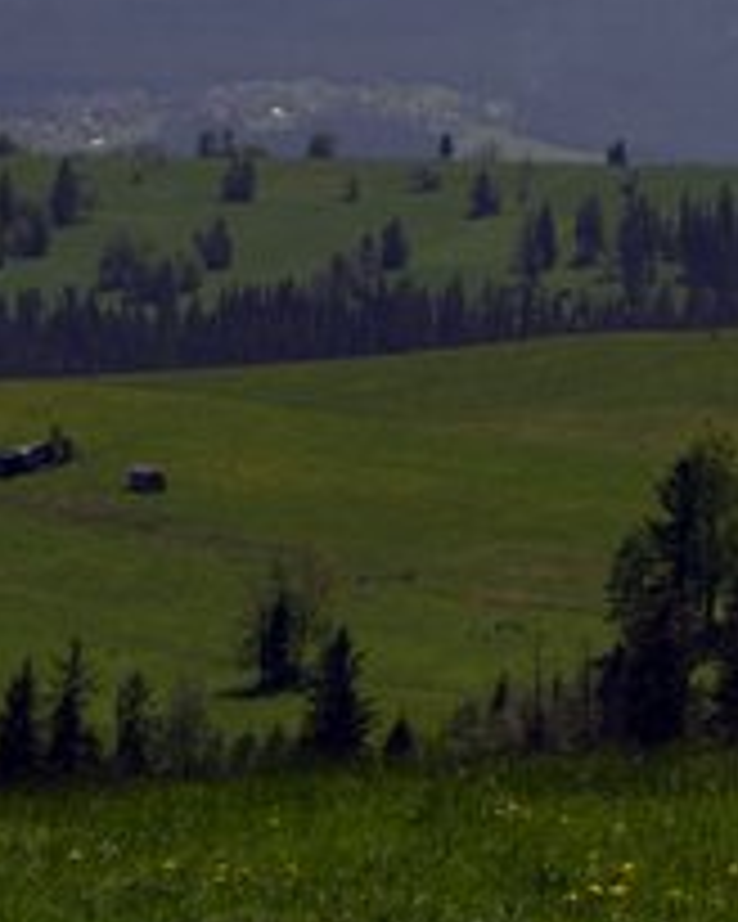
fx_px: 6225
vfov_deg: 8.4
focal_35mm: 228
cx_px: 1035
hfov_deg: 6.7
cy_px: 20
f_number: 9
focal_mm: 52
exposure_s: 1/320
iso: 100
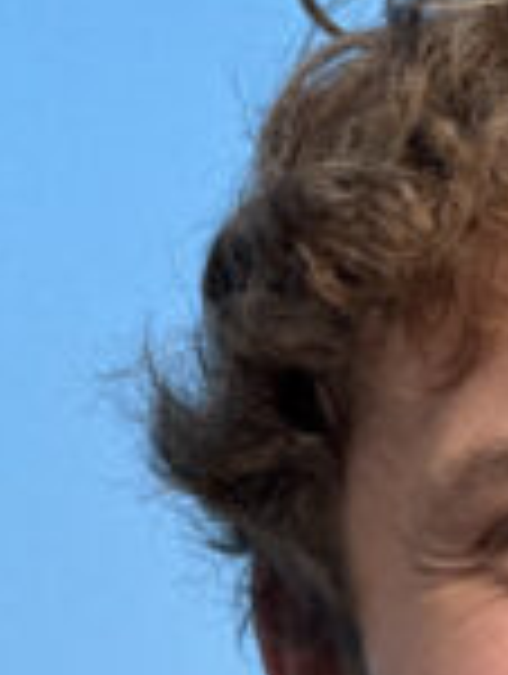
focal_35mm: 415
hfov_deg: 3.6
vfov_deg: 4.8
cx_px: 832
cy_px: 765
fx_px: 8097
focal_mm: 15.66
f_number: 2.8
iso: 125
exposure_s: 1/112
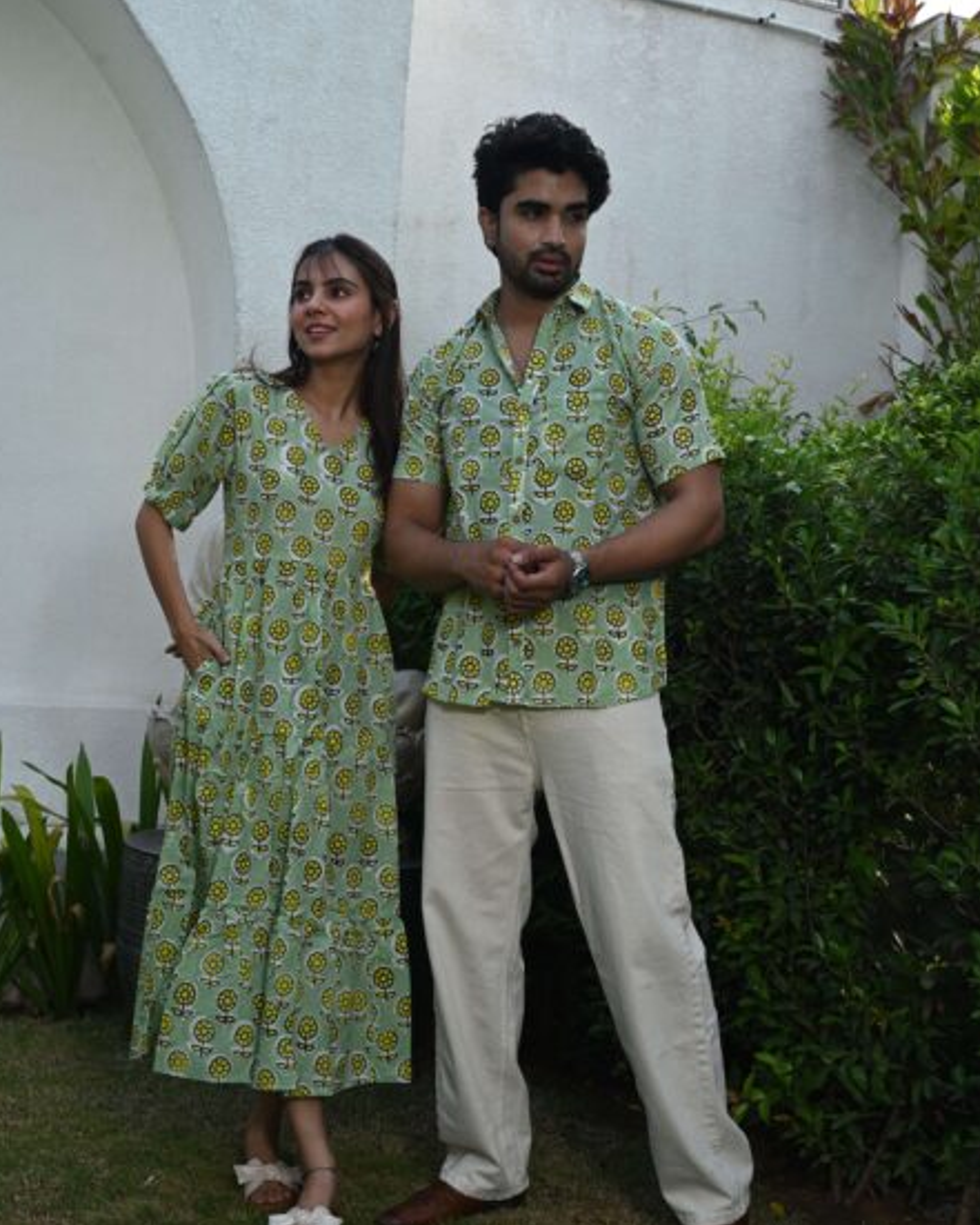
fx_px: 1667
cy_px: 674
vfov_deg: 40.3
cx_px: 484
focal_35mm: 46
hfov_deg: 32.8
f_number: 9
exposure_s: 1/160
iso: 250
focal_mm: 40
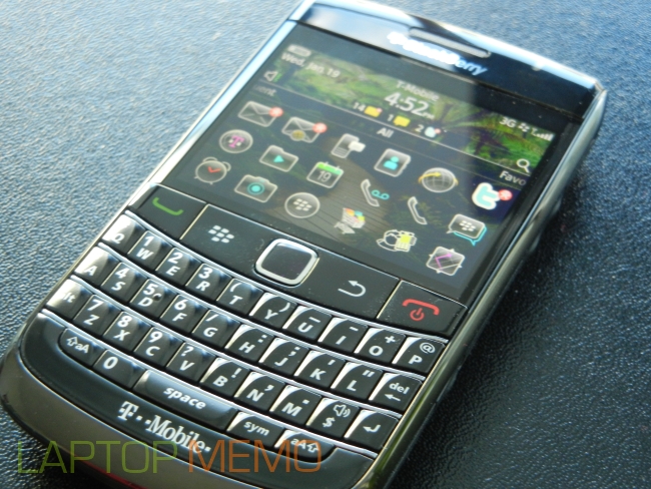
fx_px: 1449
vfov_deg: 19.2
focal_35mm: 77
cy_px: 244
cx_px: 326
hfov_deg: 25.3
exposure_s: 1/17.7
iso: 400
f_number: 4.3
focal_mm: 13.9
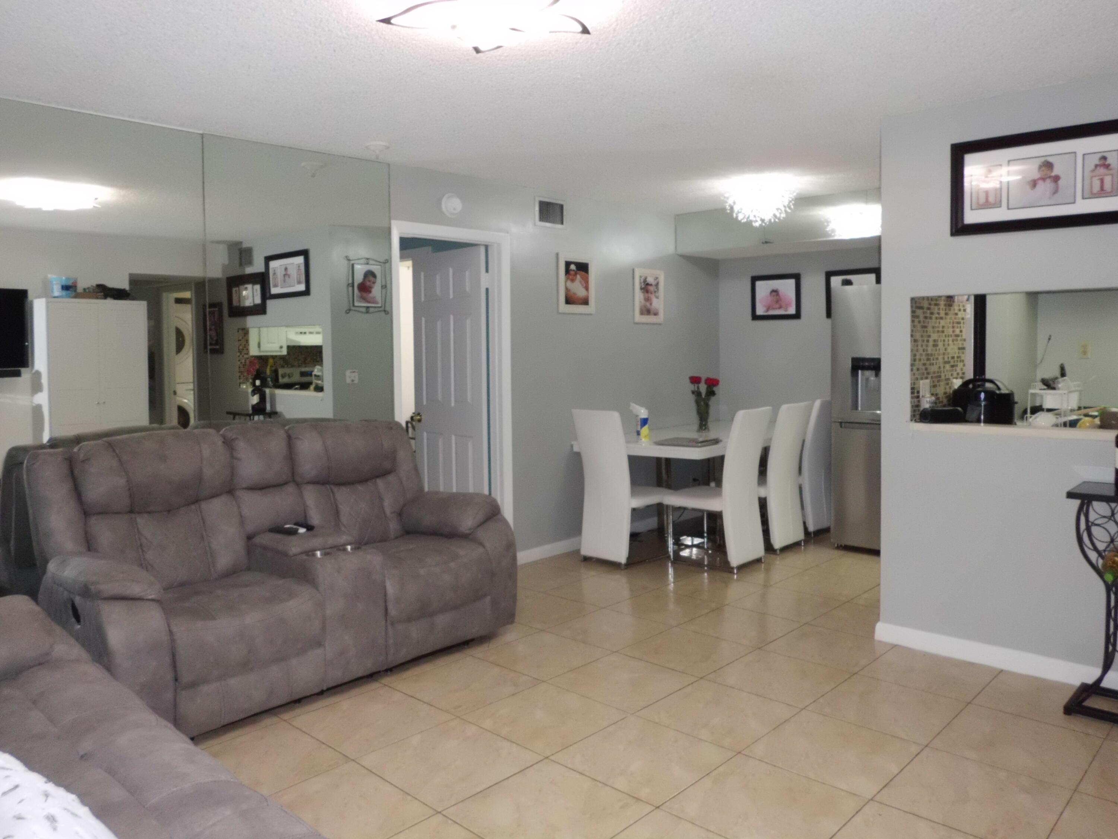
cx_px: 559
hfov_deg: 67.3
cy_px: 420
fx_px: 840
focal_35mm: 26
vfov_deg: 53.1
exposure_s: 1/60
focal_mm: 4.6
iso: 400
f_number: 3.2
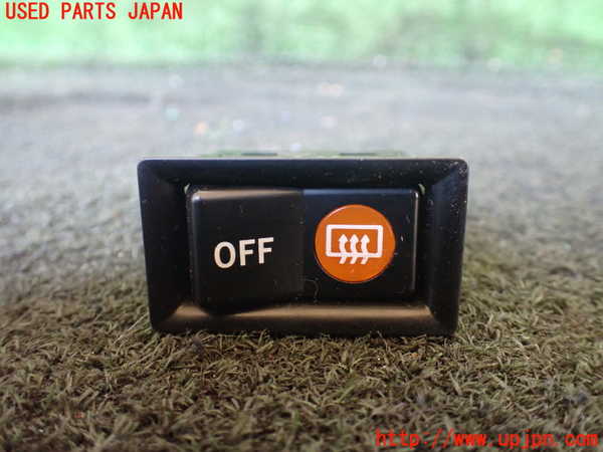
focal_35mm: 30
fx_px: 523
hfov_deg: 60.0
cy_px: 226
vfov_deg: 46.8
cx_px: 302
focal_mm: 5.4
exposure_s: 1/30
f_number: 2.3
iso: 1000
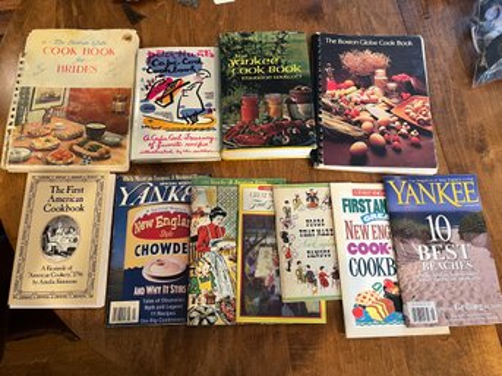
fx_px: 377
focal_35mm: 26
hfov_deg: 67.3
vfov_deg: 53.0
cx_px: 251
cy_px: 188
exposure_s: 1/60
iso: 250
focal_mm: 5.1
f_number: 1.6
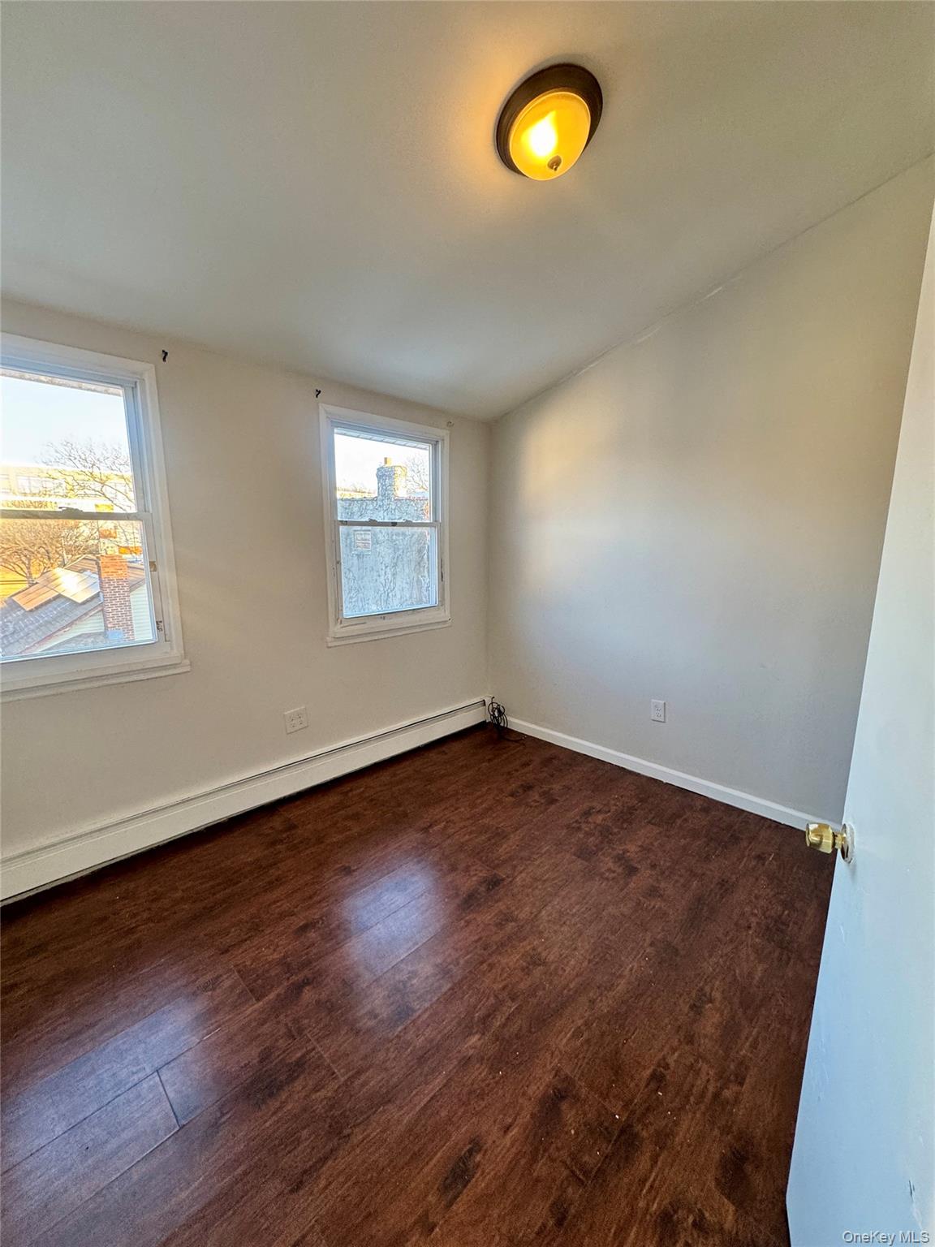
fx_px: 504
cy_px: 624
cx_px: 468
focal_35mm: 14
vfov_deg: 102.1
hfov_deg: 85.7
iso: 200
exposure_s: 1/120
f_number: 2.2
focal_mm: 2.22
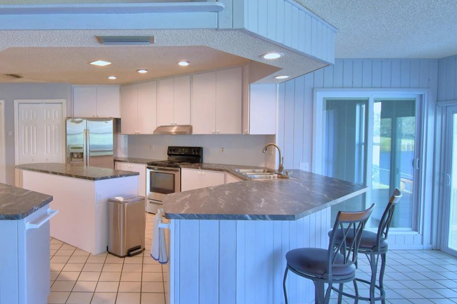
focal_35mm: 24
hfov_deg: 71.0
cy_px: 147
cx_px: 142
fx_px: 305
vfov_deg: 53.1
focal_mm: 10
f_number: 4.5
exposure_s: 1/60
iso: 400
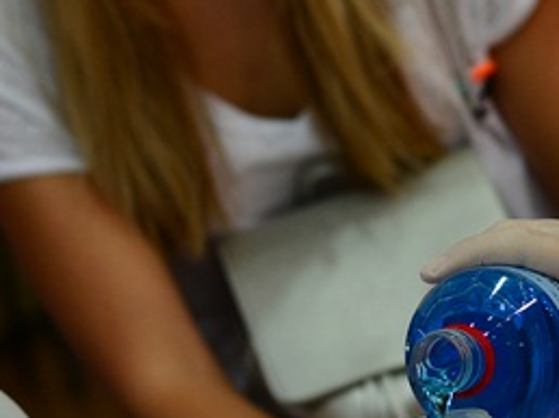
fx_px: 3082
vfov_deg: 7.7
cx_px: 572
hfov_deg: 10.3
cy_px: 56
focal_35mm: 191
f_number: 3.5
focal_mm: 50
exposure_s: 1/200
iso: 500
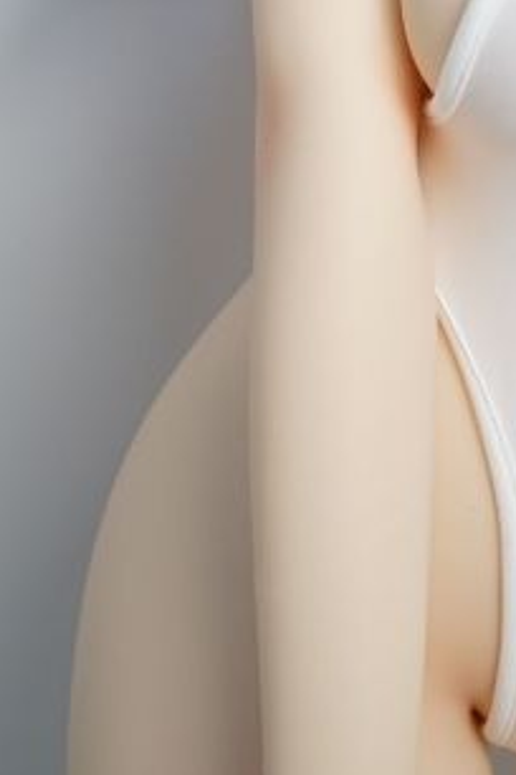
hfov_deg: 12.9
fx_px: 2214
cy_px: -162
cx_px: 627
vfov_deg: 18.7
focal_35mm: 103
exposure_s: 1/100
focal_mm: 35
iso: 400
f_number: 4.5
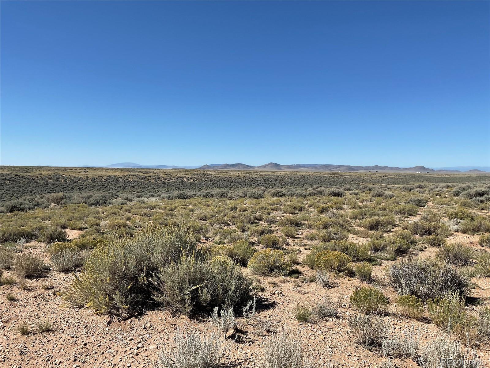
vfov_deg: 48.2
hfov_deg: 61.7
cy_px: 184
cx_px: 245
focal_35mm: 29
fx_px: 411
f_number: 1.8
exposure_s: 1/2538
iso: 16
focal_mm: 3
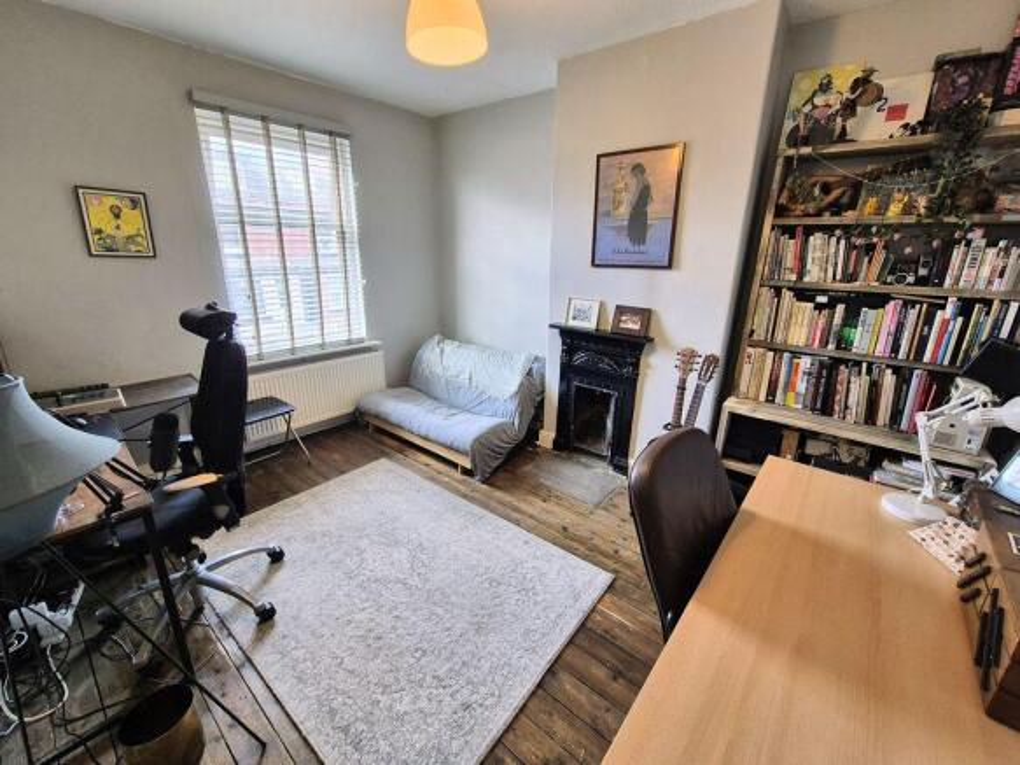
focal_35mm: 13
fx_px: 383
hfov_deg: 106.2
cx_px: 510
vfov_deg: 89.9
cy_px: 382
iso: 160
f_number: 2.2
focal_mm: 2.2
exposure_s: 1/50
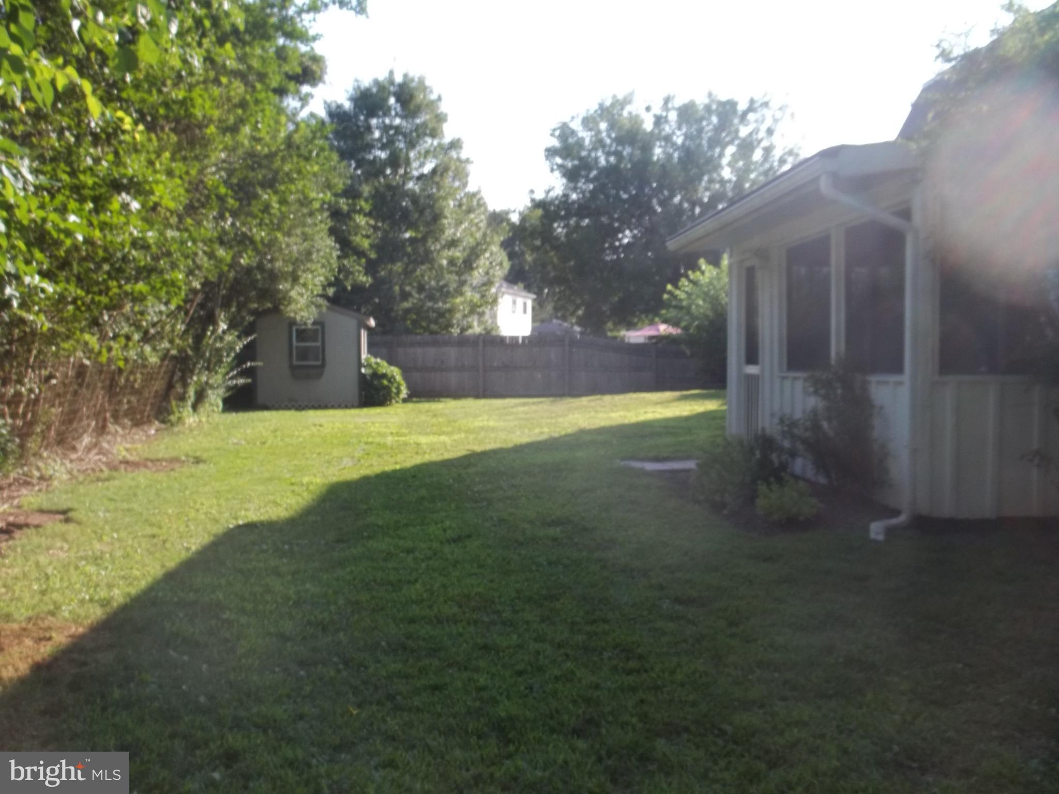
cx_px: 530
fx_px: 1010
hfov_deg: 55.4
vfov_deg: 42.9
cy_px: 397
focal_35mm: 33
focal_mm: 5.9
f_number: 3.3
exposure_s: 1/250
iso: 64
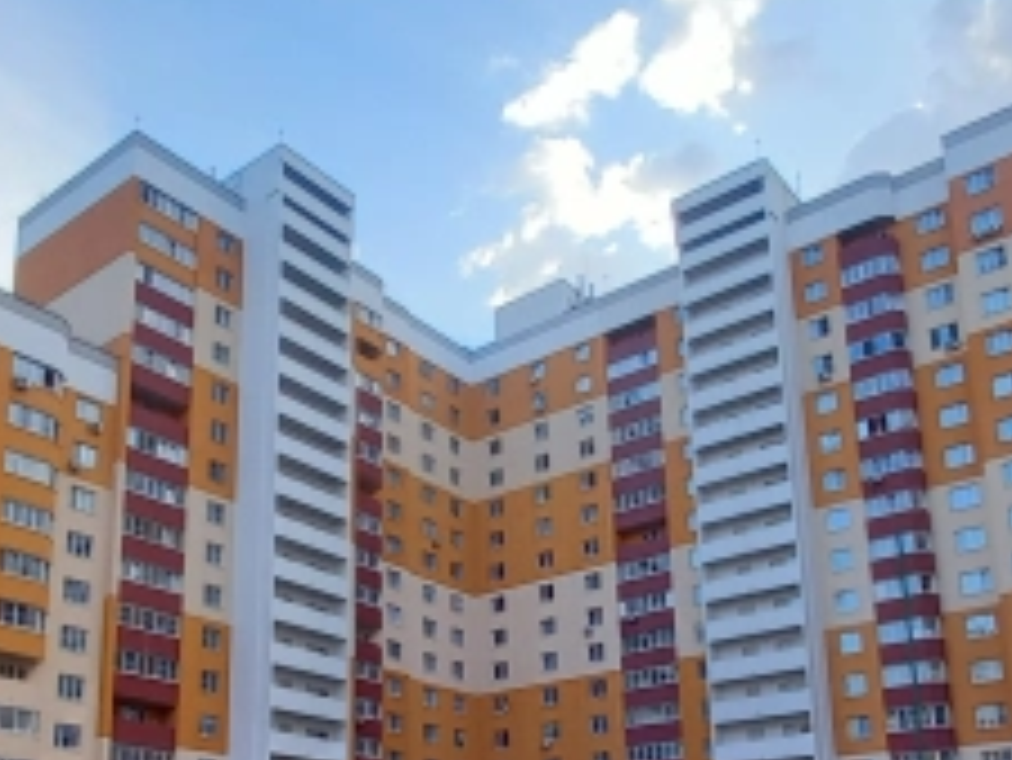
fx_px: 1053
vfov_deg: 36.9
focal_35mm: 36
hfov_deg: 51.2
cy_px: 697
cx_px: 445
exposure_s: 1/202
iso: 40
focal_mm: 1.42
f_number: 2.2
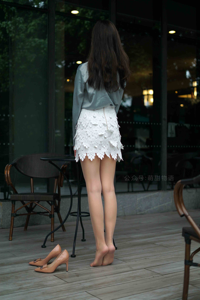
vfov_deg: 39.6
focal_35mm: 50
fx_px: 416
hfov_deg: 27.0
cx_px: 100
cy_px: 150
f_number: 2
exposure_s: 1/2000
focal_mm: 50
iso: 200
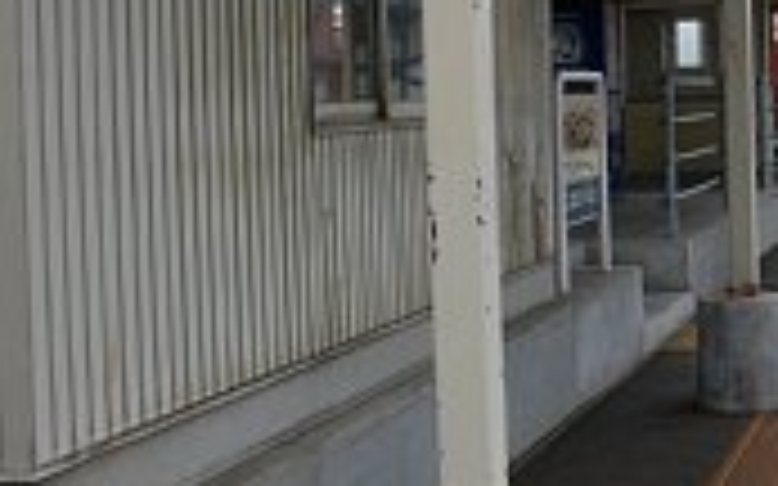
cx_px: 787
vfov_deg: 15.1
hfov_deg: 23.1
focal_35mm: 86
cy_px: 81
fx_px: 1823
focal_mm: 7.4
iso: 80
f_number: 5.6
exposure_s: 1/250
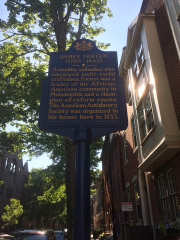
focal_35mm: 29
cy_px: 120
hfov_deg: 48.2
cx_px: 90
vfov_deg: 61.7
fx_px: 201
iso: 32
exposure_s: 1/707
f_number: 2.2
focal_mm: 4.15
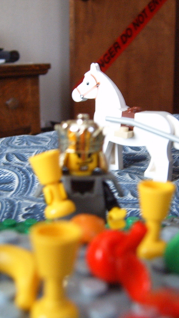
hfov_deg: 22.2
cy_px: 158
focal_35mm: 54
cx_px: 89
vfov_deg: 38.5
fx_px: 456
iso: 141
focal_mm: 6.2
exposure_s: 1/10
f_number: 2.9
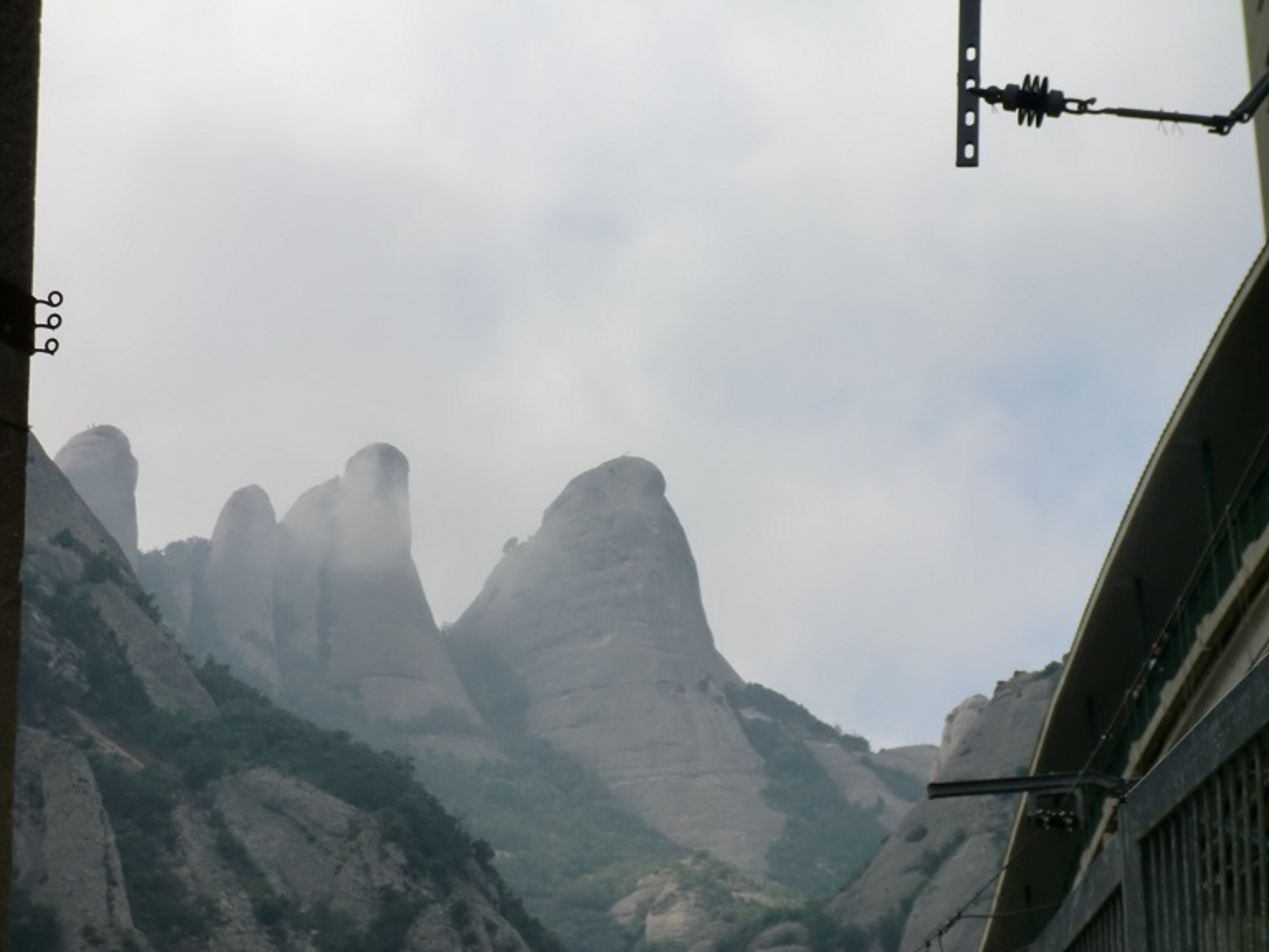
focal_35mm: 105
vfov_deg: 14.1
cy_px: 476
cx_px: 634
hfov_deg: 18.7
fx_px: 3849
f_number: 5.6
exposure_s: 1/500
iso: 64
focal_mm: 18.9
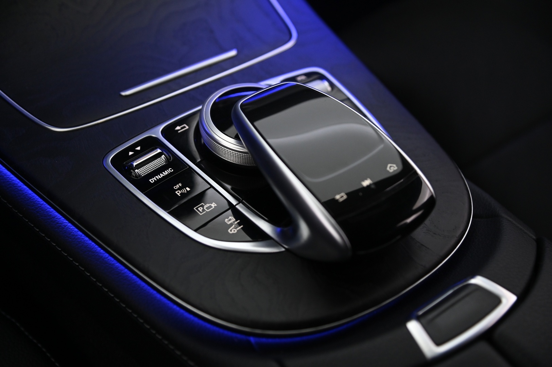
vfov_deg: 24.6
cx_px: 276
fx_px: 843
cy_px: 184
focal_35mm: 55
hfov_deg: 36.3
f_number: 4
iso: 2000
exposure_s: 1/30
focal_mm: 55
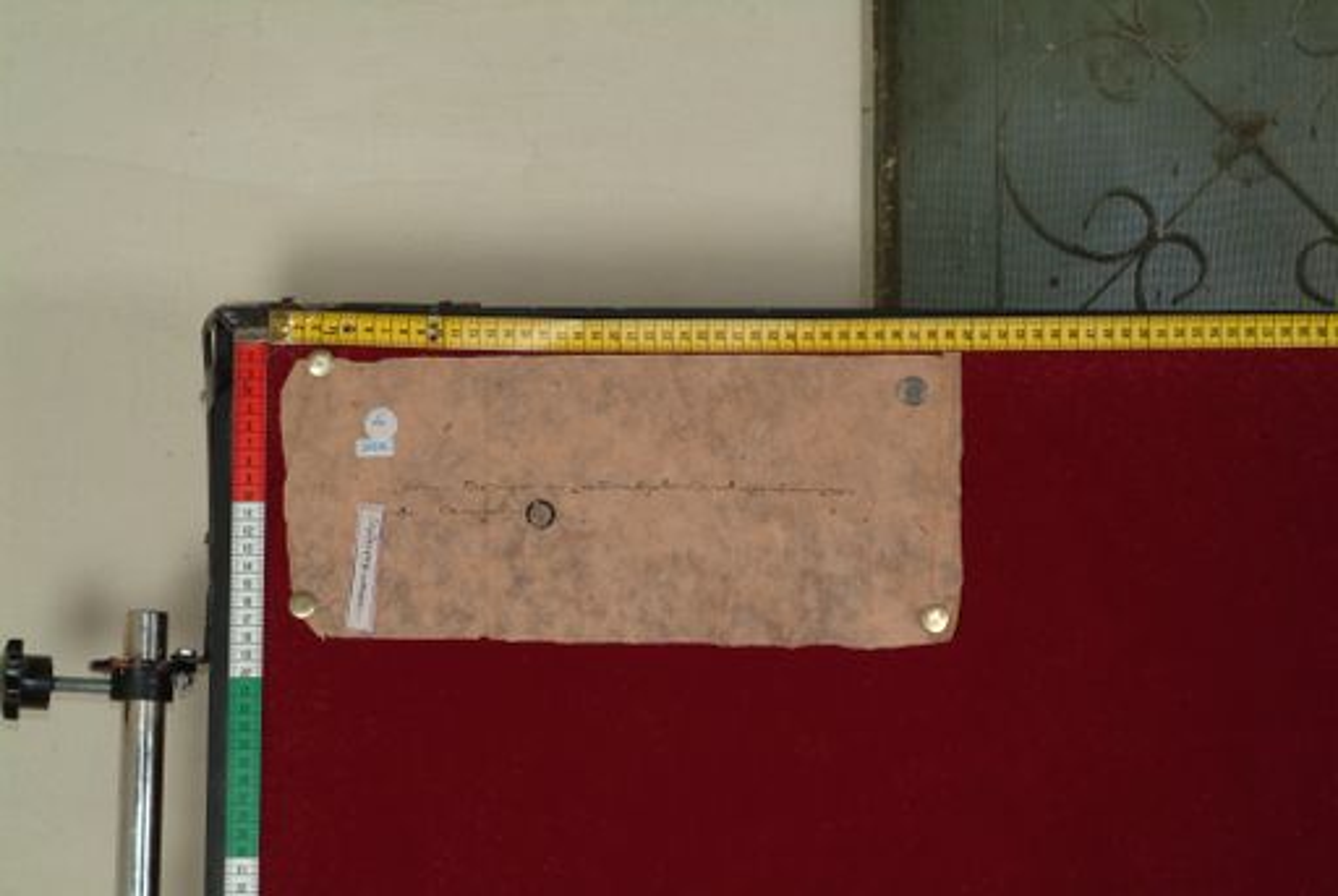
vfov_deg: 15.5
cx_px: 669
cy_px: 448
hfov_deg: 23.0
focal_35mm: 88
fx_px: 3294
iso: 160
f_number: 13
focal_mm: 59
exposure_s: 1/20
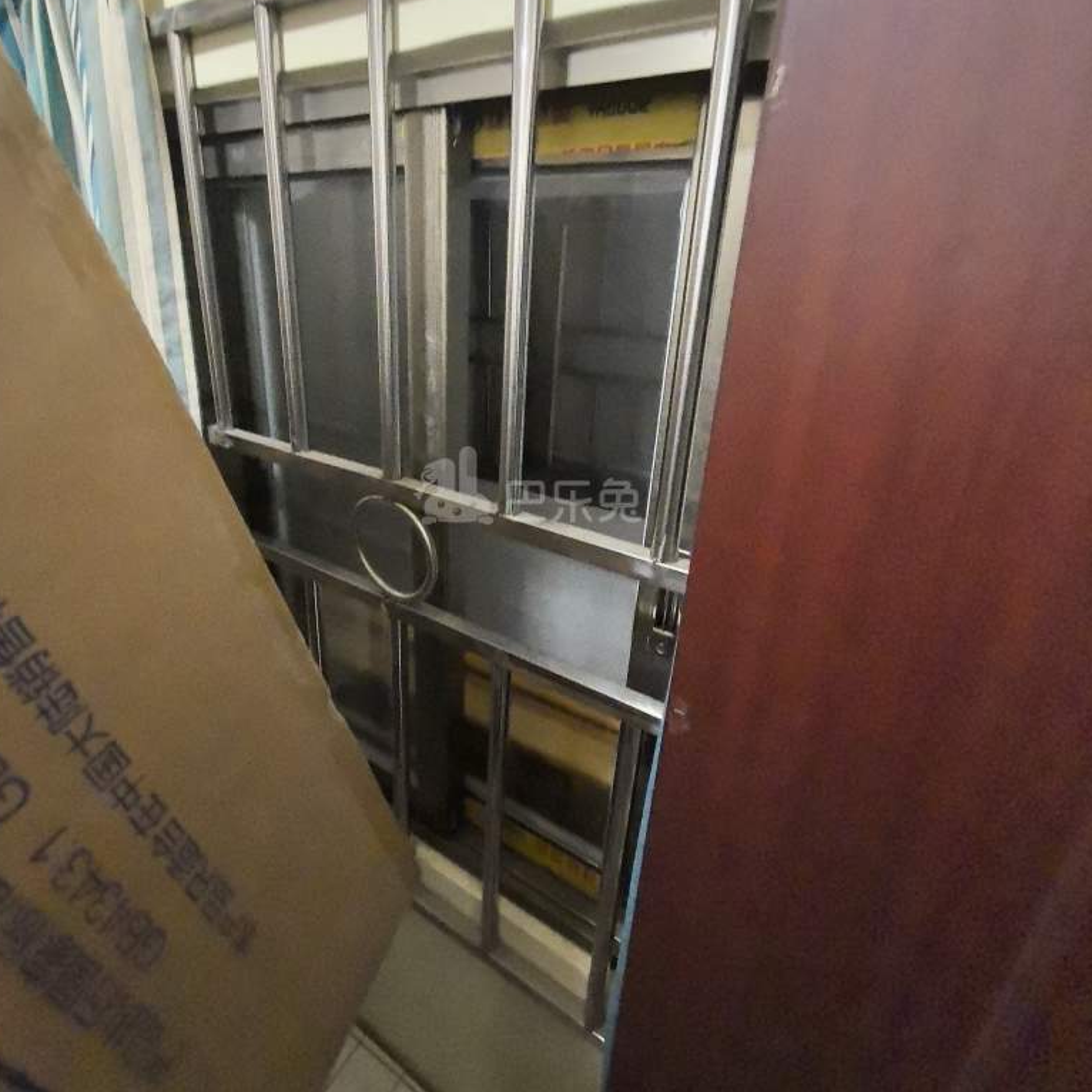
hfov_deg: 87.4
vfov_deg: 87.1
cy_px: 487
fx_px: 571
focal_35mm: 16
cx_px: 527
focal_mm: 1.95
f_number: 2.2
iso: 1000
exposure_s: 1/50
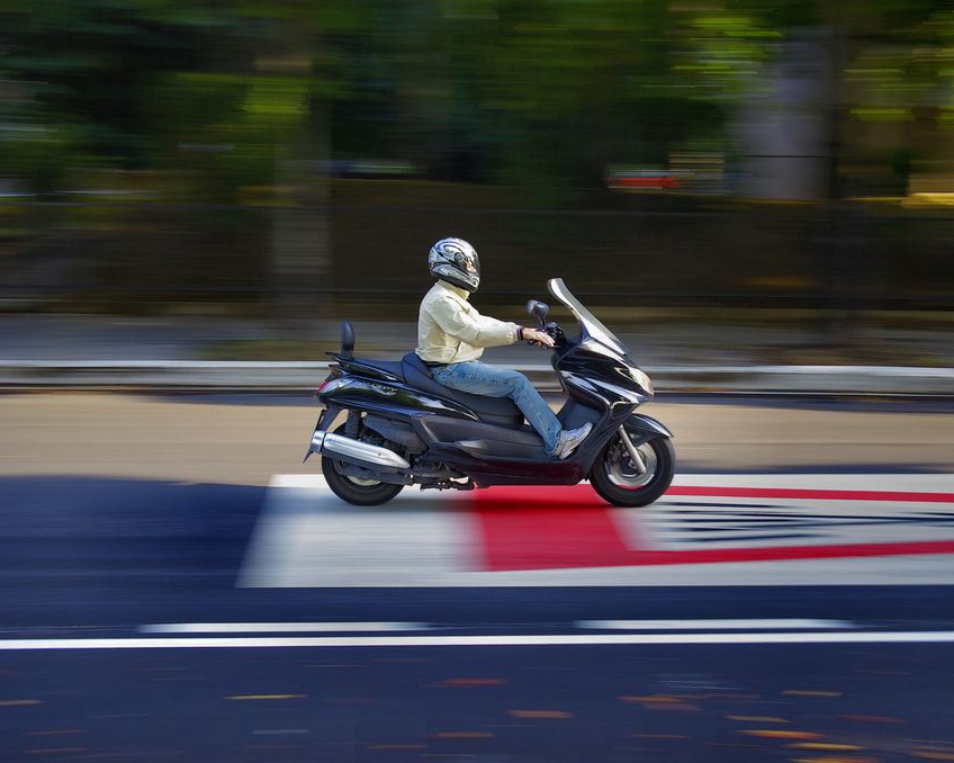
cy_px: 383
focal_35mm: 60
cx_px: 570
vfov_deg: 25.6
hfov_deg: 31.6
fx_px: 1681
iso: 200
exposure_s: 1/50
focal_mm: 35
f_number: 5.6
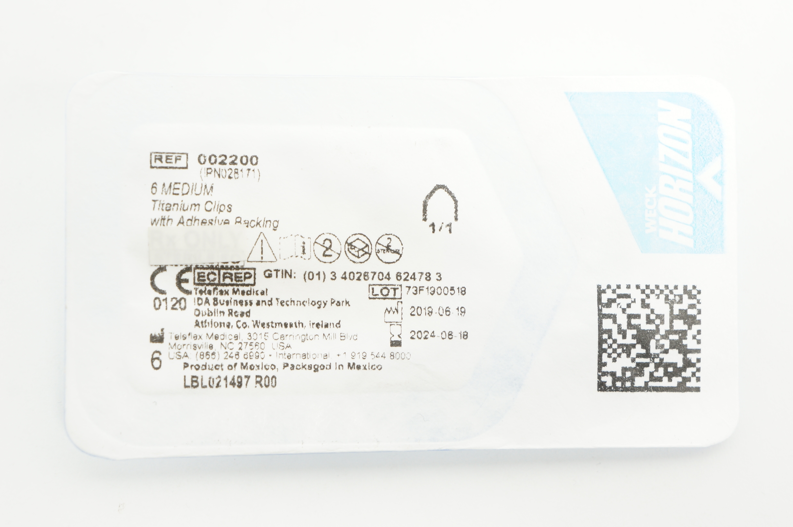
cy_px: 264
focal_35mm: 58
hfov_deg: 34.2
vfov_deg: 23.1
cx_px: 396
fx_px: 1287
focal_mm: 39
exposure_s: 1/15
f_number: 7.1
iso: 400
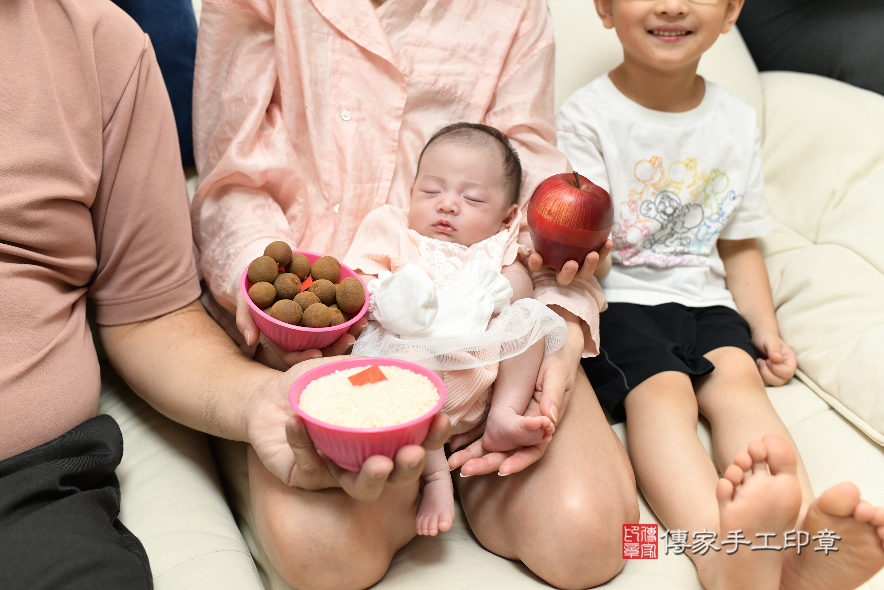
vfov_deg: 37.9
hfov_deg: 54.4
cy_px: 295
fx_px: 859
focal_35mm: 35
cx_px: 442
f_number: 4.5
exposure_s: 1/200
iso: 2000
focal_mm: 35
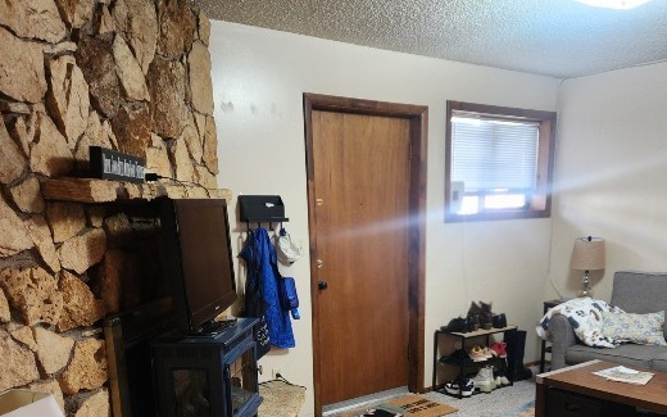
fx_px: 654
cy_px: 375
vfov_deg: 33.5
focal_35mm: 36
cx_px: 357
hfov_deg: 54.0
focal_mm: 6.4
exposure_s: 1/30
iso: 400
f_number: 1.8
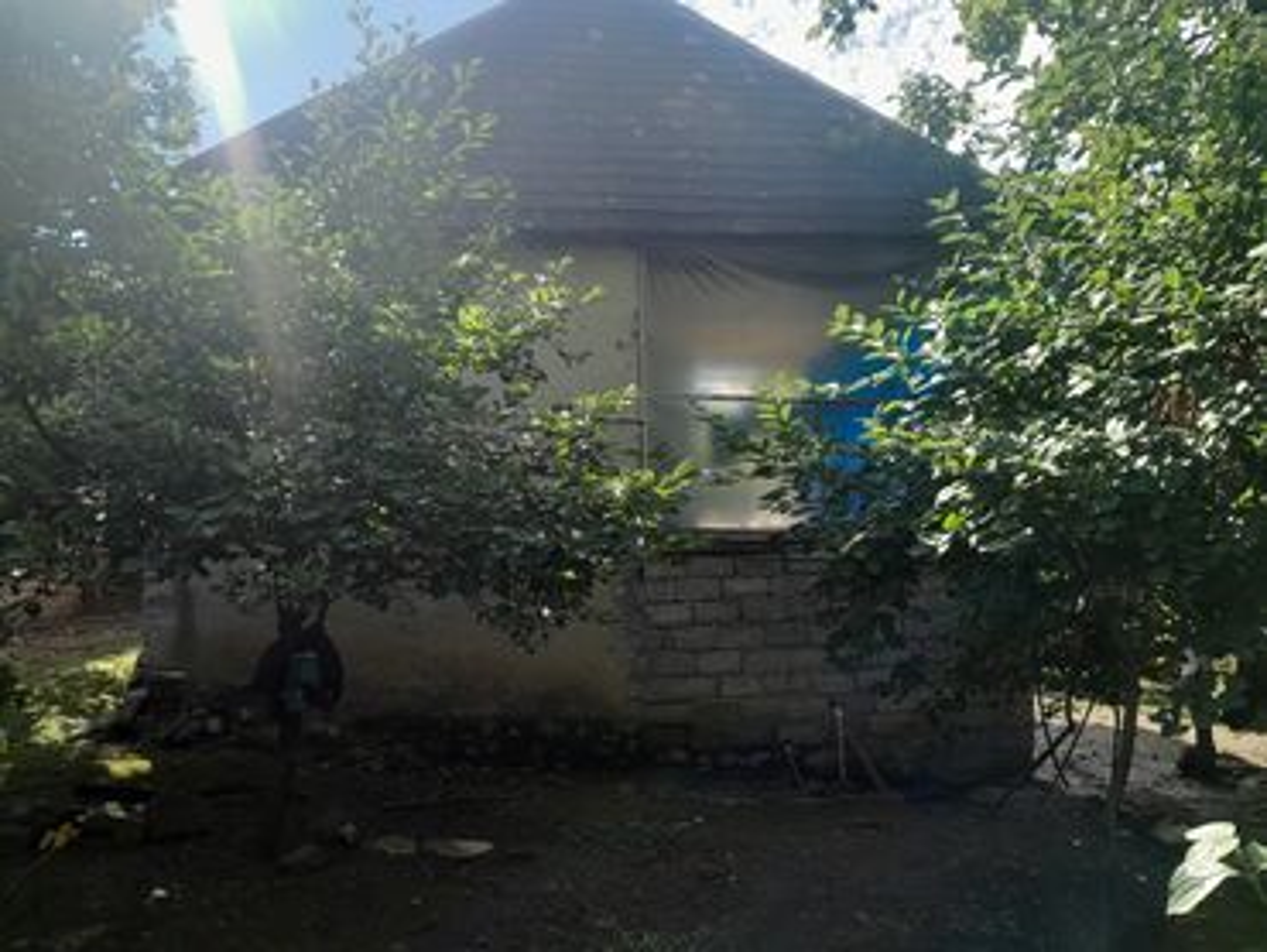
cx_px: 634
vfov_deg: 51.4
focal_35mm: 27
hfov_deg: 65.3
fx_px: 989
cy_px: 476
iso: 40
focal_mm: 4
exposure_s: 1/102
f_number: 1.8
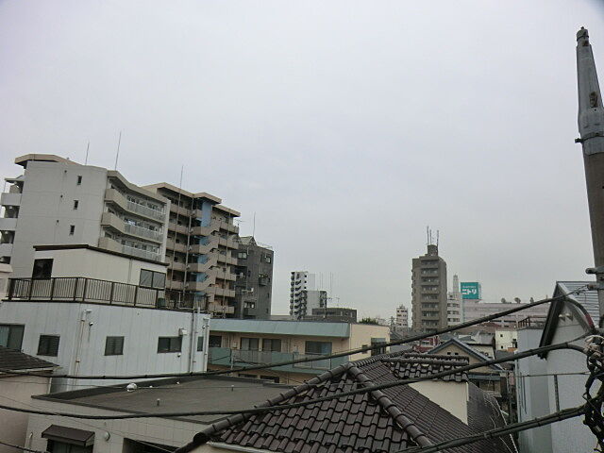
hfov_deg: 71.6
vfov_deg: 56.8
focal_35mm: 24
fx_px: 419
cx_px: 302
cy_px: 226
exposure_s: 1/500
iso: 80
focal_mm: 4.3
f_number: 3.2
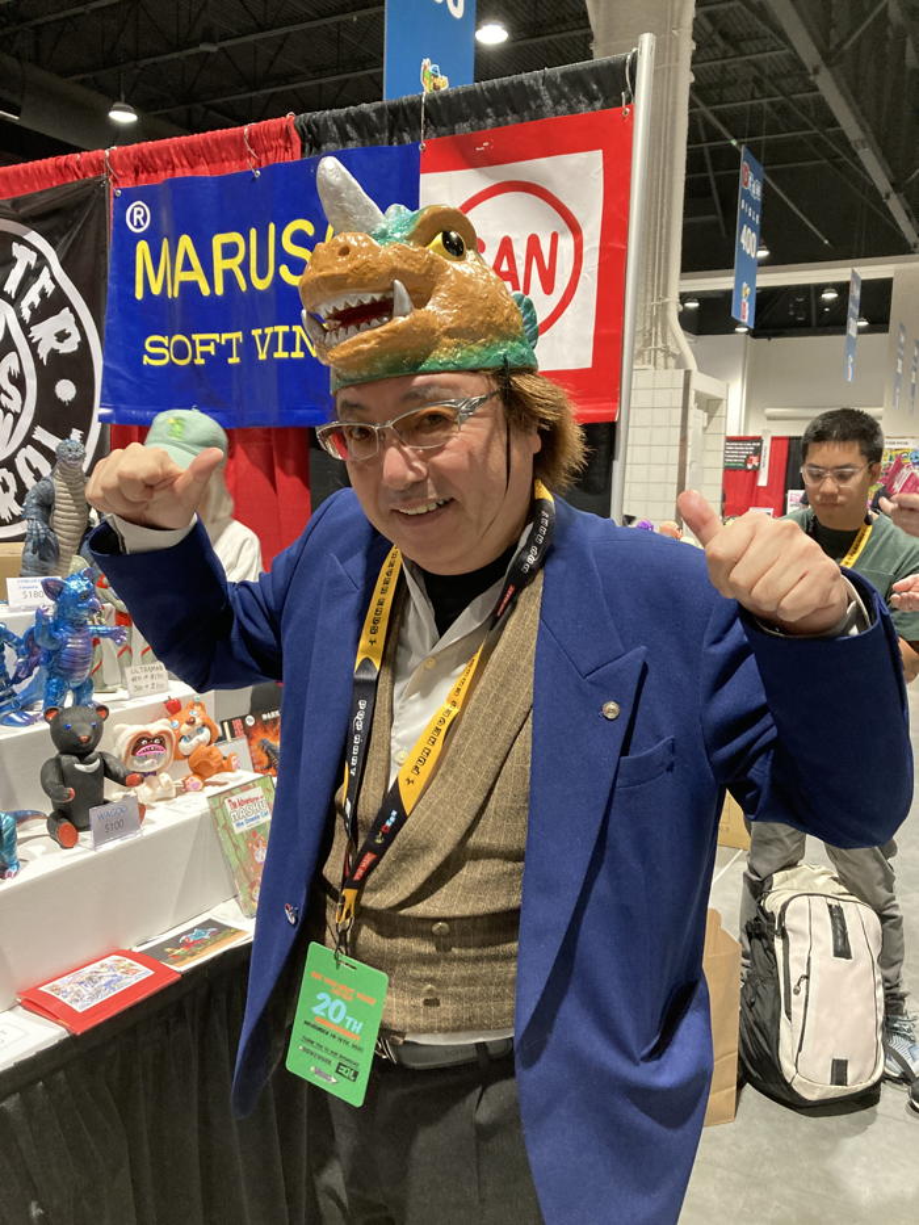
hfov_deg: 49.8
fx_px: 991
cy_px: 612
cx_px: 460
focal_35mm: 28
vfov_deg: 63.4
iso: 400
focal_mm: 3.99
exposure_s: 1/30
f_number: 1.8
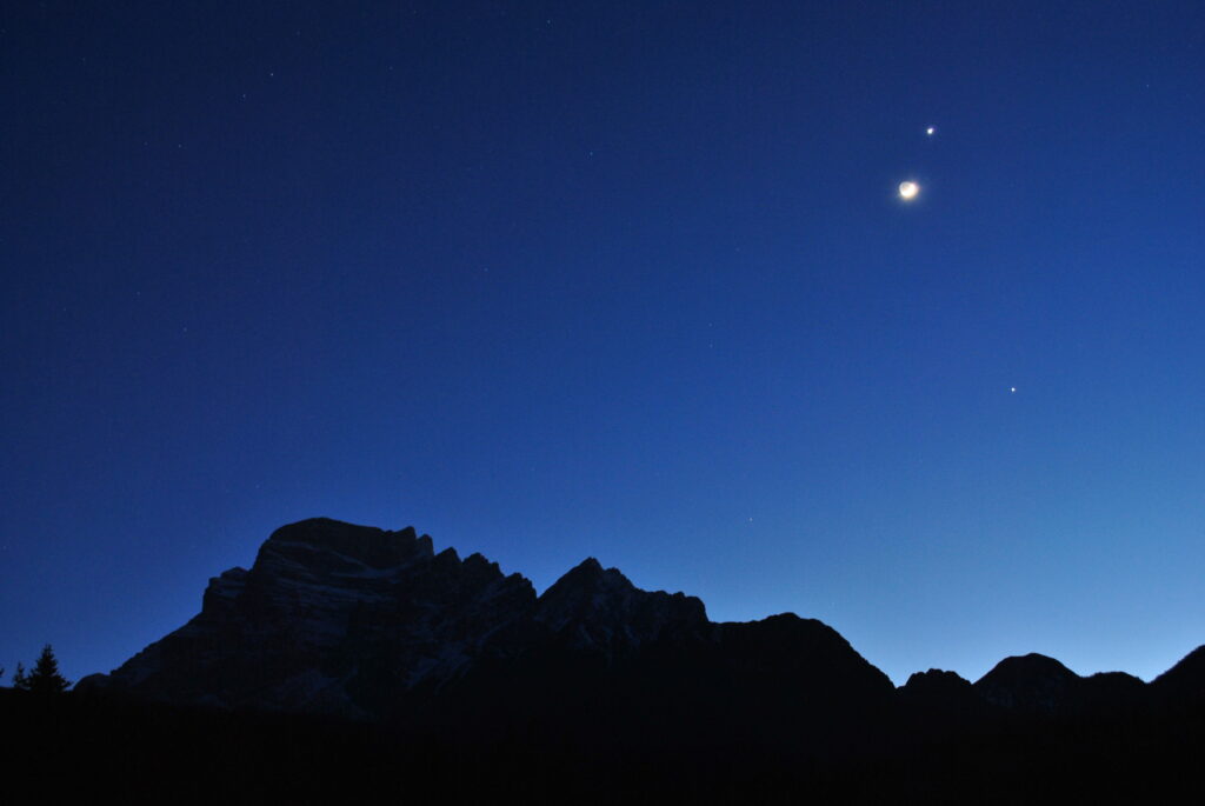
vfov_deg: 34.3
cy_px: 403
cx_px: 602
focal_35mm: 39
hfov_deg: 49.5
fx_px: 1307
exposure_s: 5
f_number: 5.6
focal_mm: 26
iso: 400
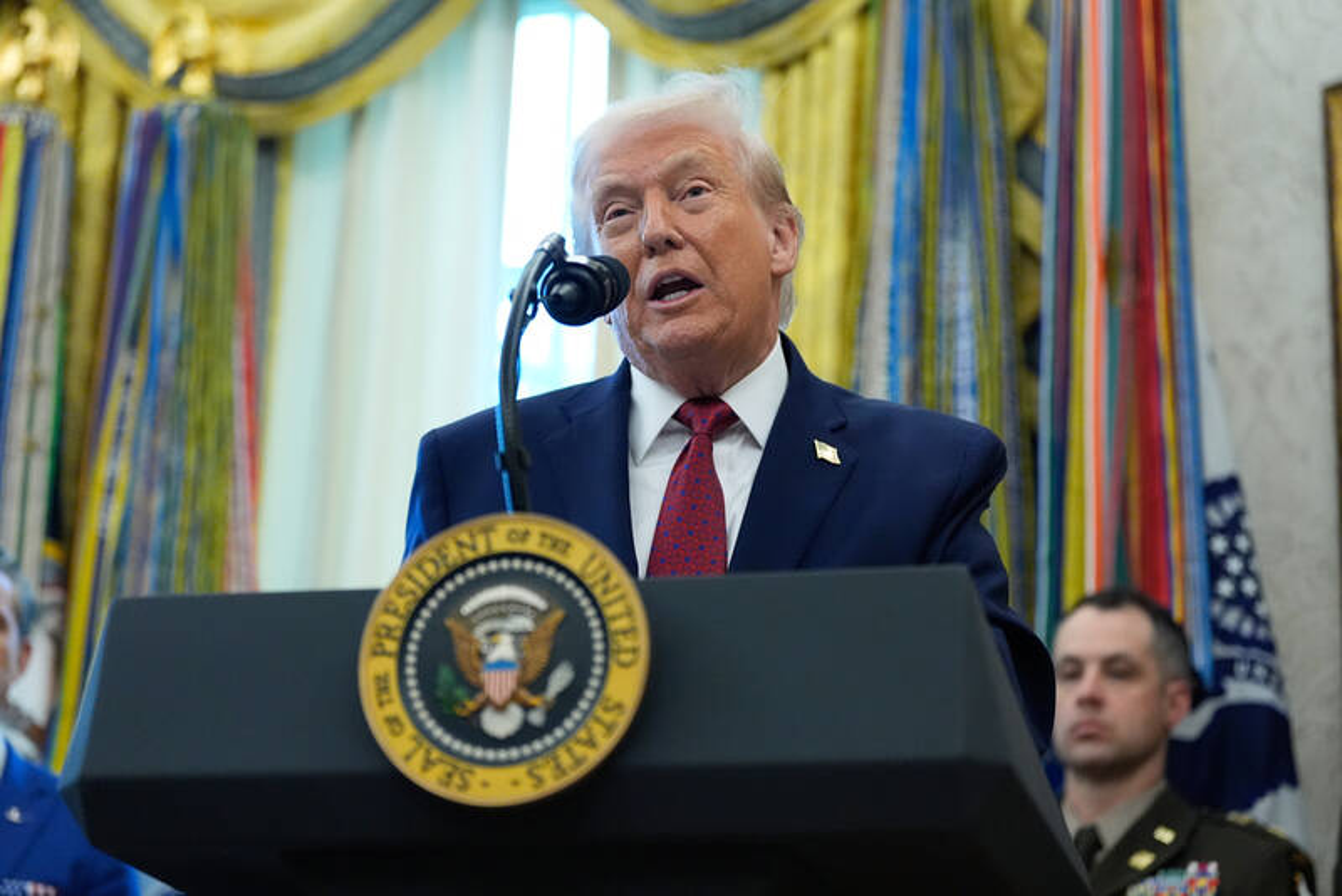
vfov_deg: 15.7
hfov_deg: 23.4
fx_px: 3244
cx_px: 671
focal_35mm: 87
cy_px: 448
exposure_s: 1/200
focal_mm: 87
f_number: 2.8
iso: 5000
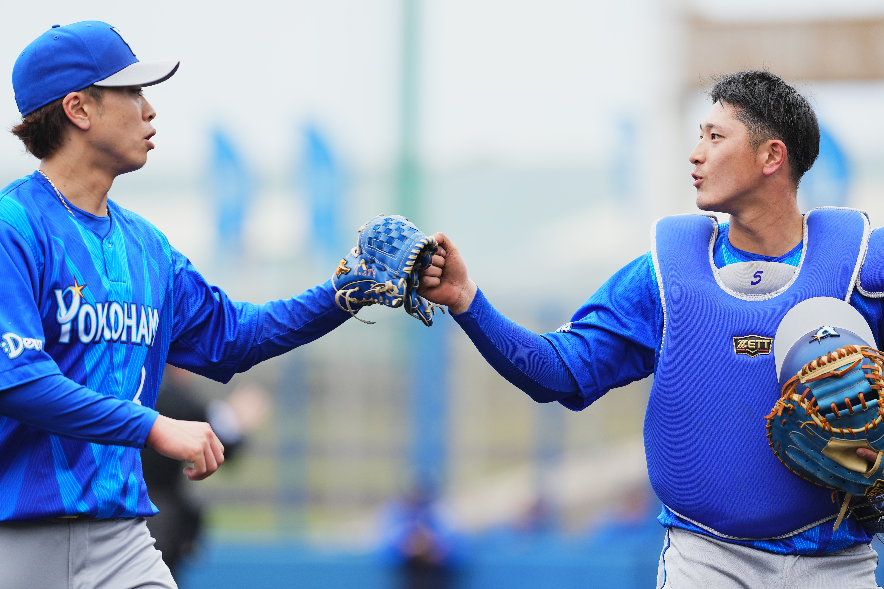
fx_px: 7366
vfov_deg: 4.6
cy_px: 294
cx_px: 442
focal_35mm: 300
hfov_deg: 6.9
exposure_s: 1/1250
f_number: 2.8
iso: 500
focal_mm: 300
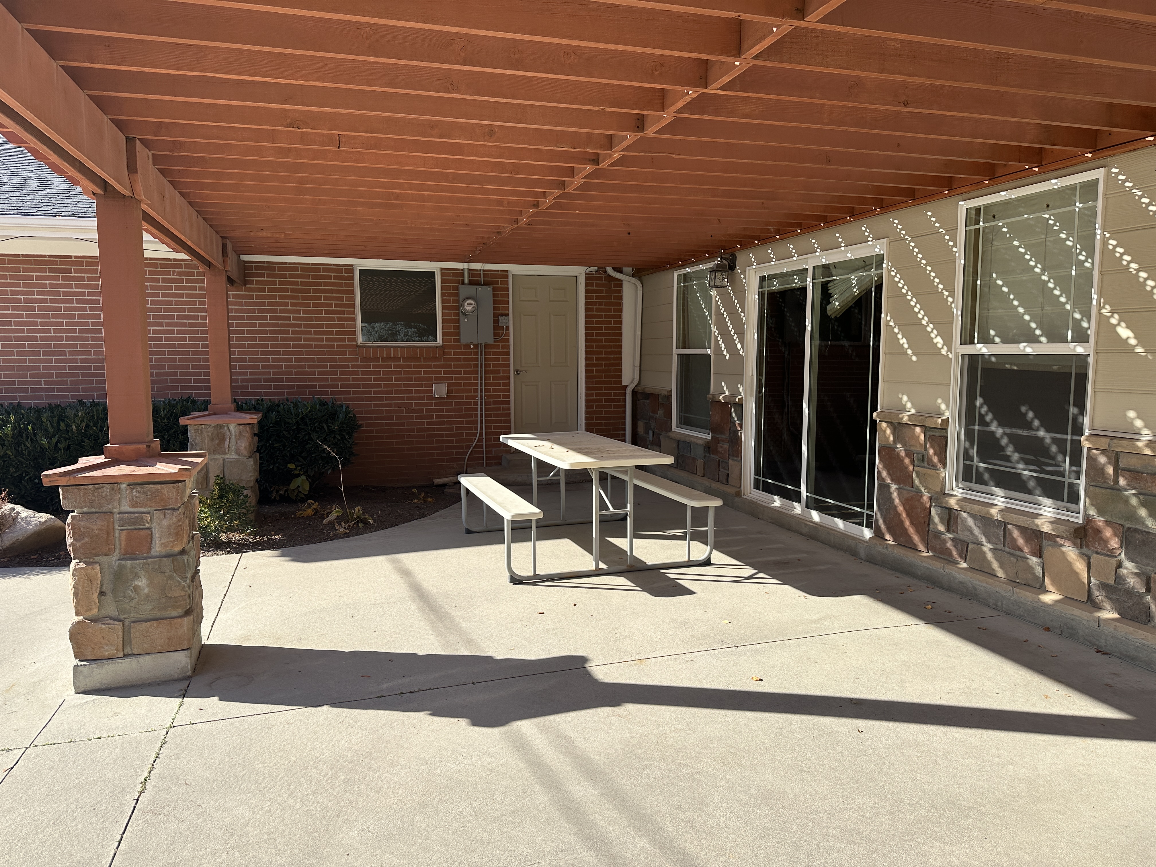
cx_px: 578
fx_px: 801
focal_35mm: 24
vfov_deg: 56.8
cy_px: 434
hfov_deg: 71.6
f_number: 1.78
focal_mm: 6.86
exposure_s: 1/2203
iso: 80
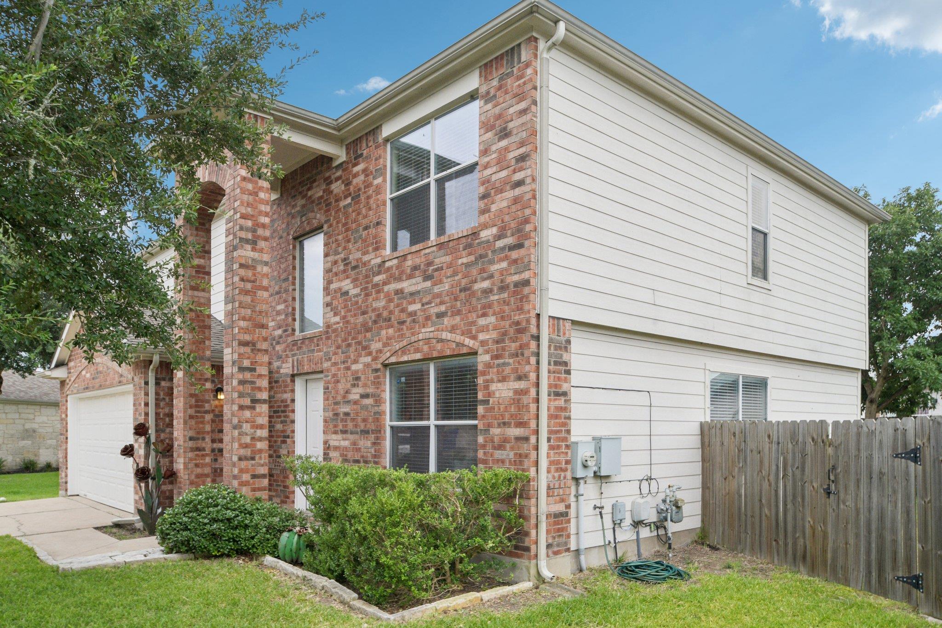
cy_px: 314
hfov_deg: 73.7
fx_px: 628
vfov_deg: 53.1
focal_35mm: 24
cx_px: 471
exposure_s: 1/250
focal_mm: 16
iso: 400
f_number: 8
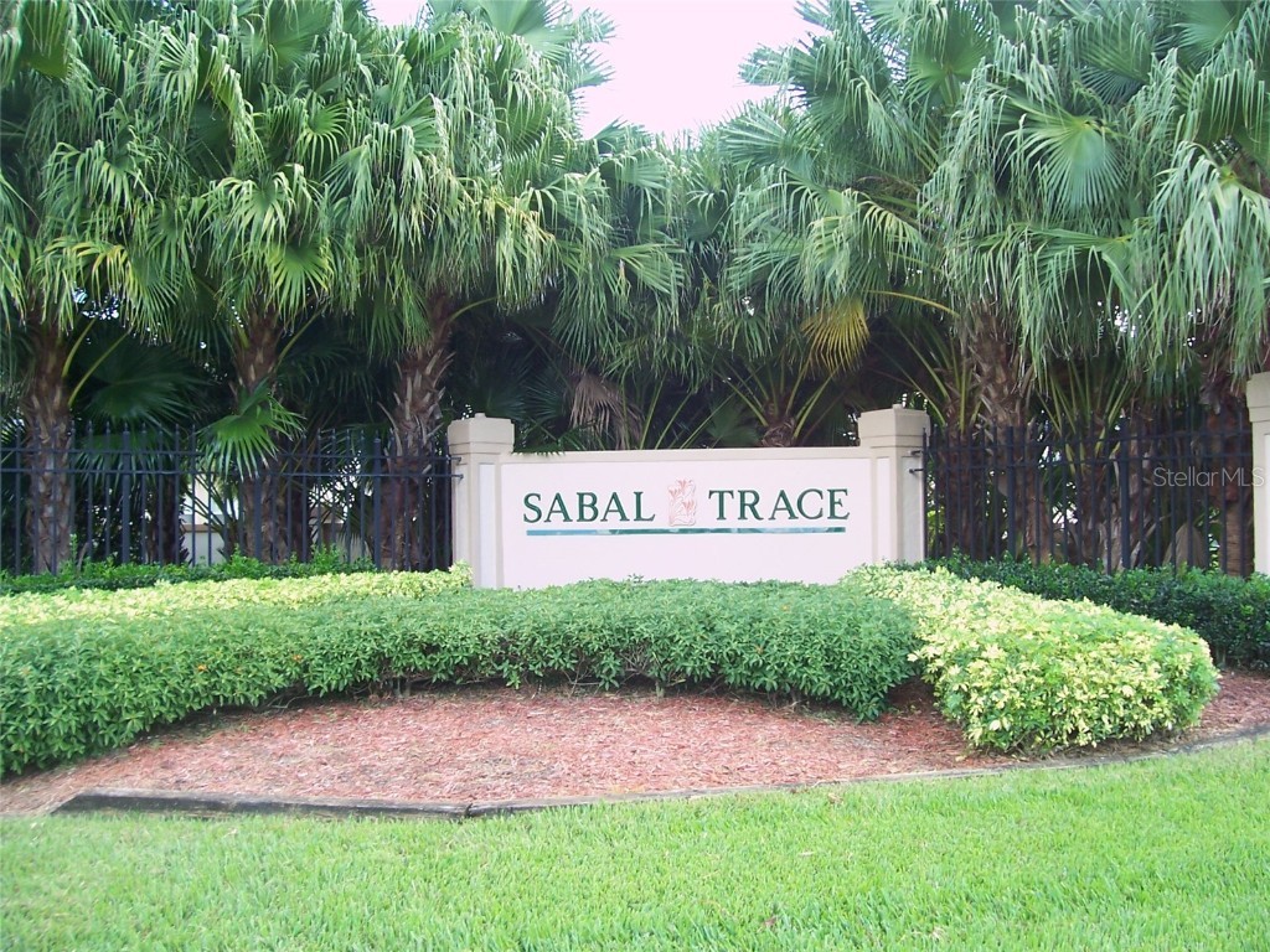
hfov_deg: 54.0
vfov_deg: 41.8
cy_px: 476
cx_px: 635
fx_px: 1247
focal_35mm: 34
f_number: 2.7
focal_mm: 5.6
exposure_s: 1/125
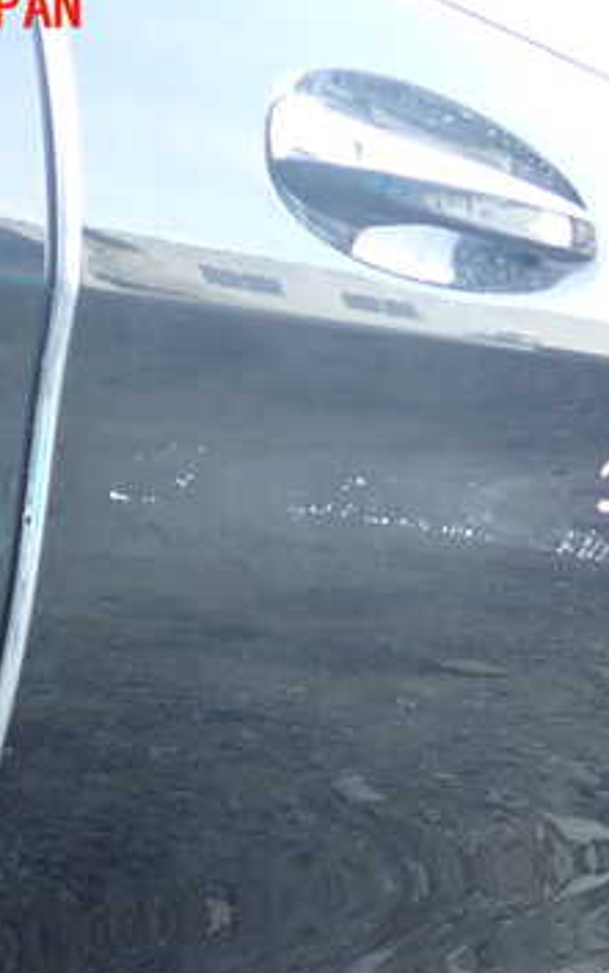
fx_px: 1432
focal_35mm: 54
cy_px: 595
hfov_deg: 23.9
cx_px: 408
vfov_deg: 37.3
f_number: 2.3
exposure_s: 1/60
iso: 200
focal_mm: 5.4
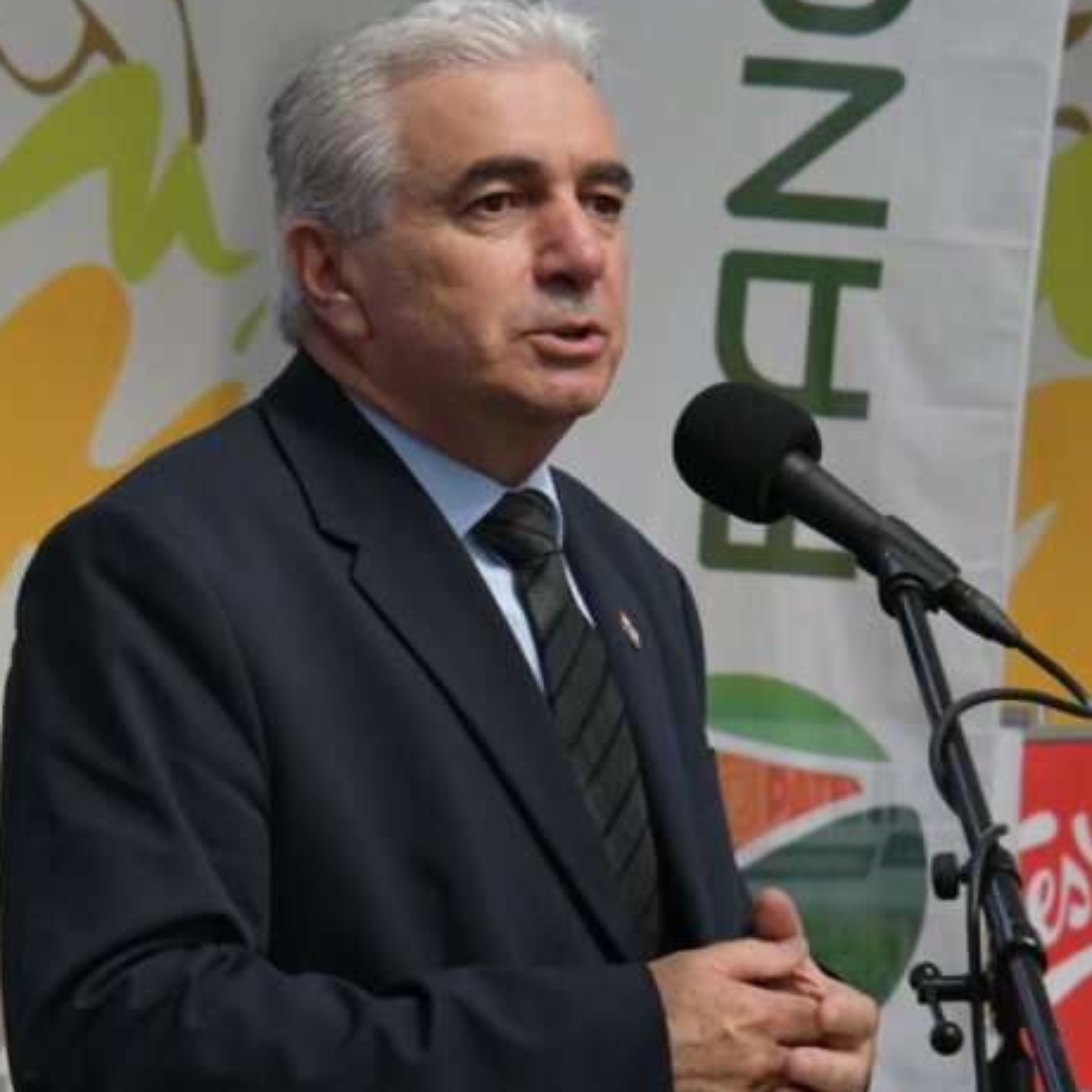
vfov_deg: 7.2
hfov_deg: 7.2
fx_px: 8708
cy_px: 509
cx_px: 449
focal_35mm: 244
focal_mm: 86
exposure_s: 1/400
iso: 3200
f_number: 10
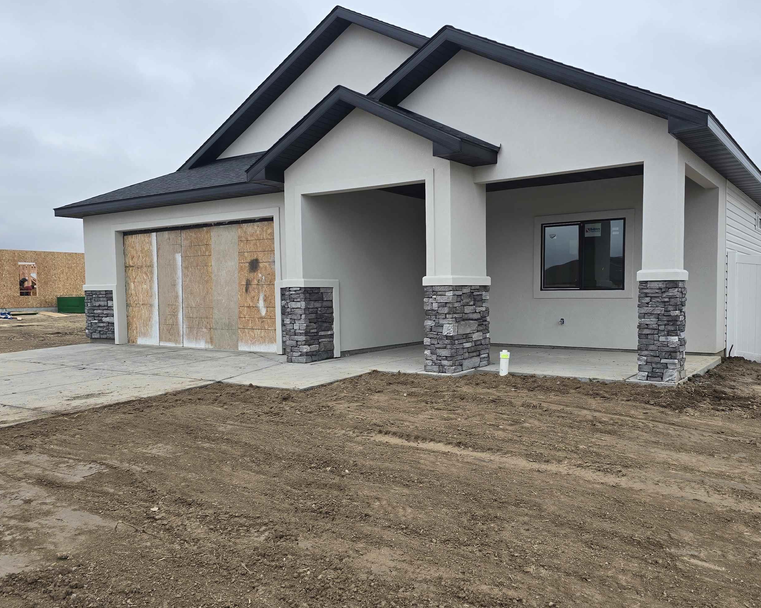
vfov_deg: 51.5
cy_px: 317
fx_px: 631
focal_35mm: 28
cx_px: 433
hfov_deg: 62.0
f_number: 1.7
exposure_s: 1/180
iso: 12
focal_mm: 6.3
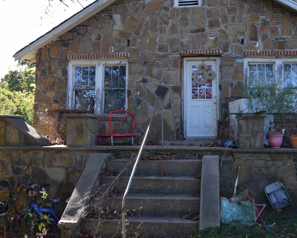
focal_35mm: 33
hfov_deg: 53.4
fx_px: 290
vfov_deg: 44.5
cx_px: 192
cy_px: 107
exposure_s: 1/250
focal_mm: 12
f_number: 8
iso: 400
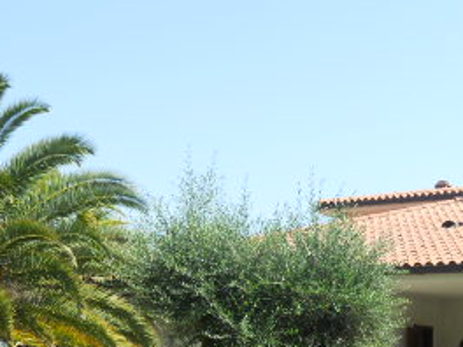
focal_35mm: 68
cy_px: 372
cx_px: 488
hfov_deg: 26.6
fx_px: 910
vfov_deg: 20.7
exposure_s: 1/640
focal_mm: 5
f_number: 2.7
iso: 80
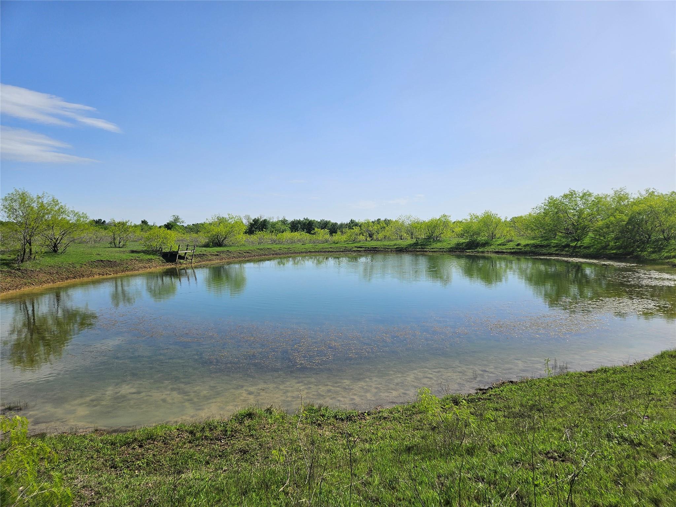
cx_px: 338
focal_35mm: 23
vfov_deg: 58.9
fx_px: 449
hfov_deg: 73.9
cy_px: 254
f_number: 1.8
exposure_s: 1/3647
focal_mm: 5.4
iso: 25
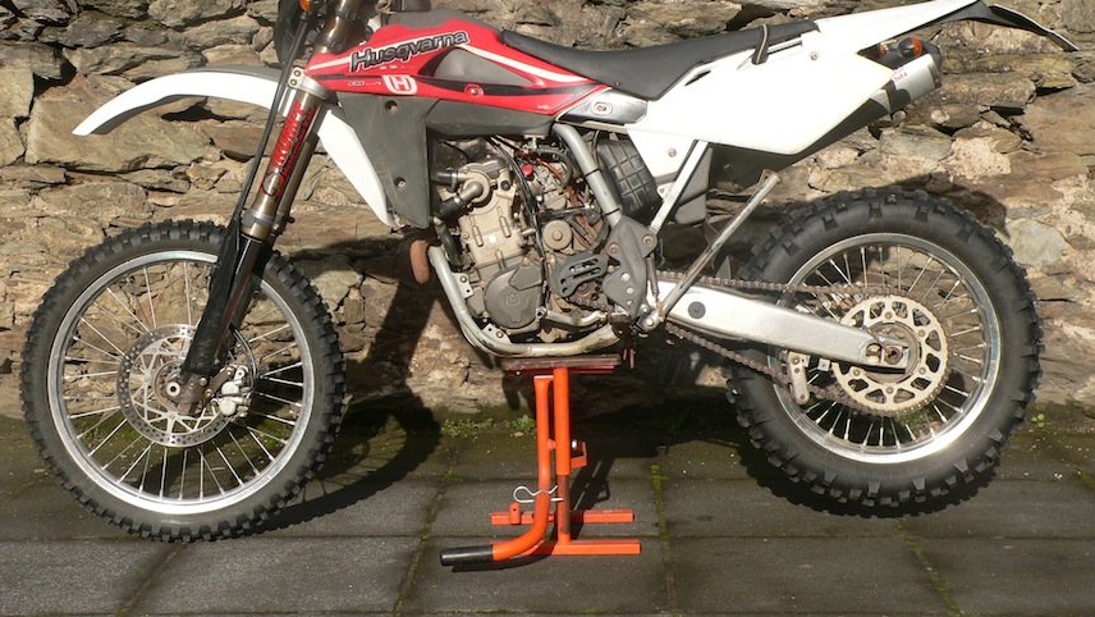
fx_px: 1684
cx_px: 548
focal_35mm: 58
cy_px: 218
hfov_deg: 36.0
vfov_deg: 20.7
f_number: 4.6
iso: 80
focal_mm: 8.8
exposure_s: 1/500
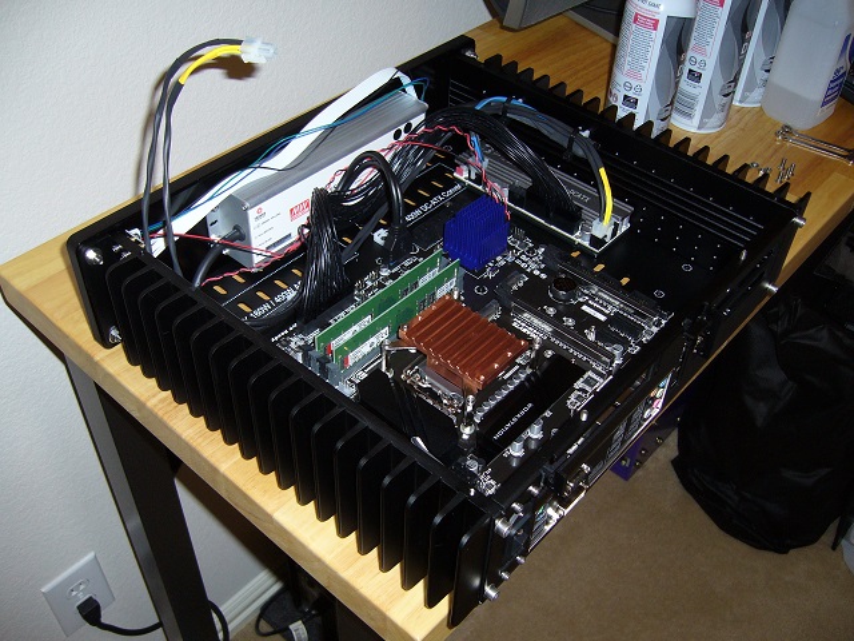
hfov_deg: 52.6
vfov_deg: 40.7
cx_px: 427
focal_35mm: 35
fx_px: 863
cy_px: 320
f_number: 2.8
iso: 100
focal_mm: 5.8
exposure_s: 1/30
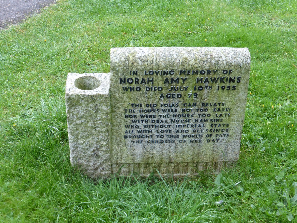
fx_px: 489
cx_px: 148
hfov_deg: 33.8
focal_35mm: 57
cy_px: 112
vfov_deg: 25.7
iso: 400
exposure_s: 1/60
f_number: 4.6
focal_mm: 9.7
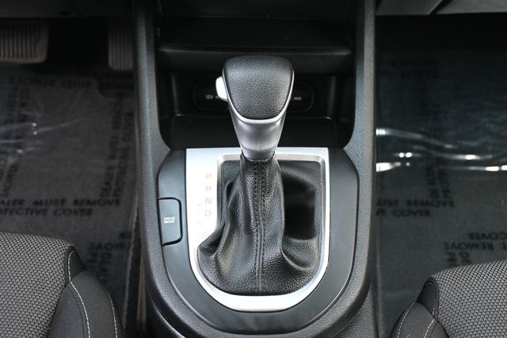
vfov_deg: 24.4
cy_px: 169
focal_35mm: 56
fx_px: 781
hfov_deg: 36.0
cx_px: 254
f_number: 5.3
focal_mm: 37
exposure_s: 1/125
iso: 2500
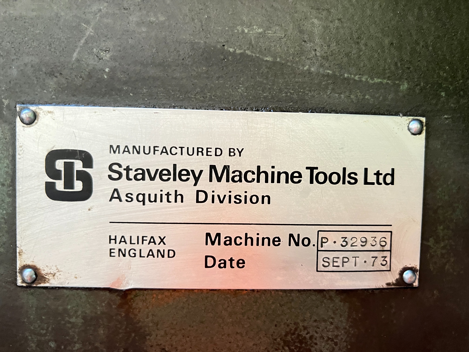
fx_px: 352
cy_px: 176
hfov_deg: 67.3
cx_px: 234
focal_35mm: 26
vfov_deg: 53.1
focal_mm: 5.7
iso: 640
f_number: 1.5
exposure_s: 1/30
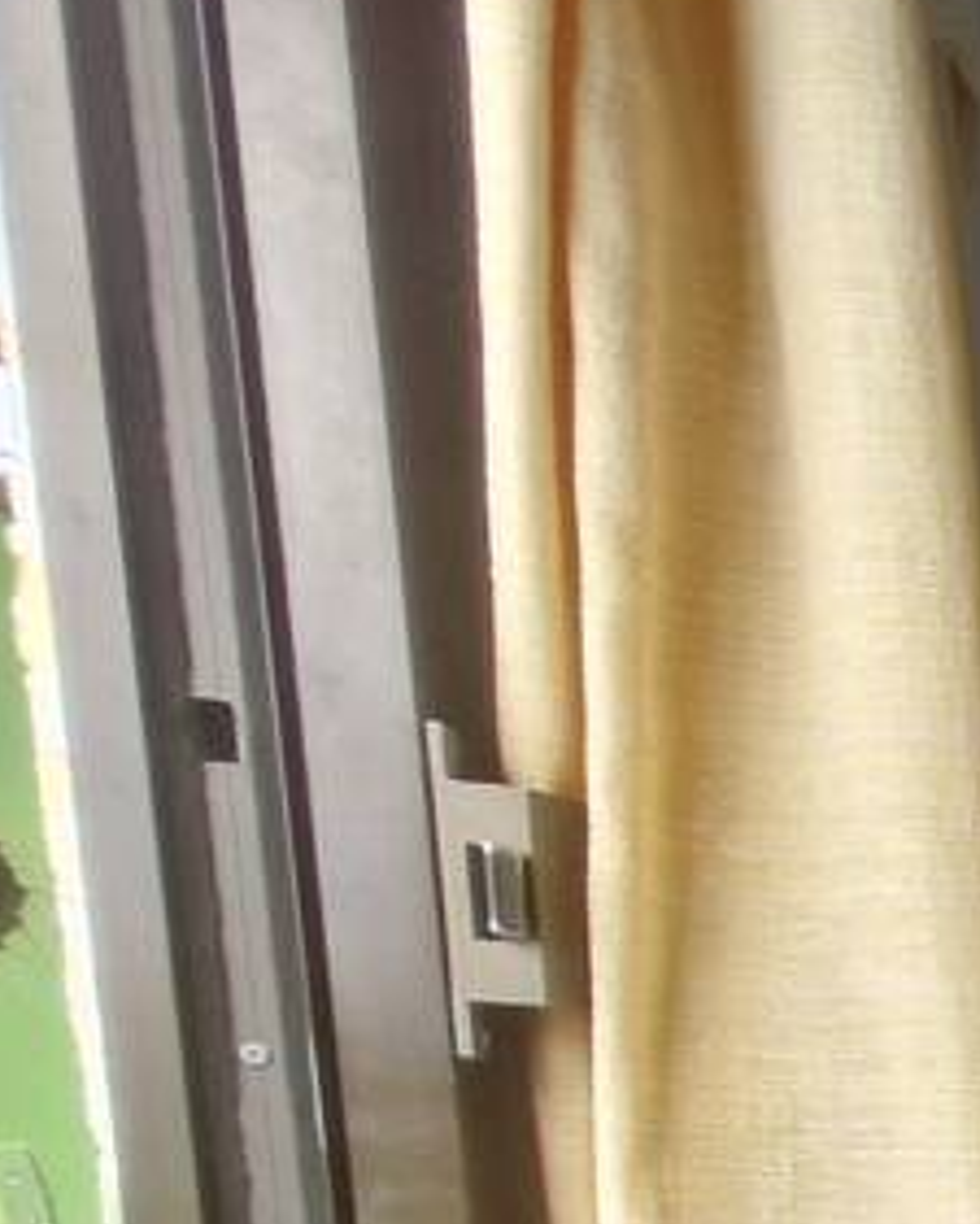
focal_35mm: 65
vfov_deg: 25.2
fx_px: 2355
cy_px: 1590
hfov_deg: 12.5
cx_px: 2748
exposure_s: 1/120
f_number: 2.2
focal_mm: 1.74
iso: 80
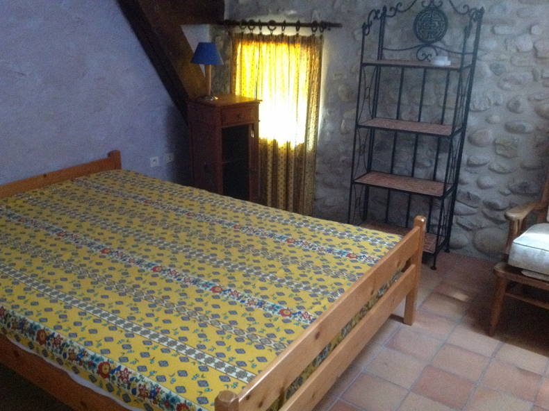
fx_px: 555
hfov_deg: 52.6
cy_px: 206
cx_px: 274
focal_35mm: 35
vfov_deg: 40.7
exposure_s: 1/15
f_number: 2.4
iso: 800
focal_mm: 4.28
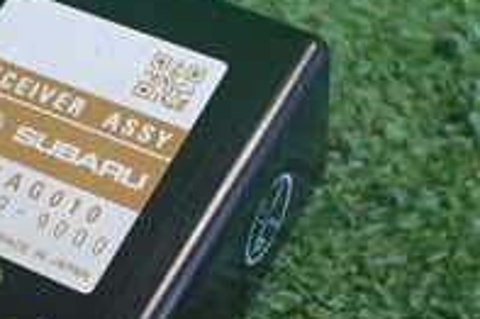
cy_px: 258
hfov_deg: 21.2
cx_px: 85
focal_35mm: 95
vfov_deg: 14.3
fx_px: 1266
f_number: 2.3
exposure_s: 1/125
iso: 640
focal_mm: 5.4
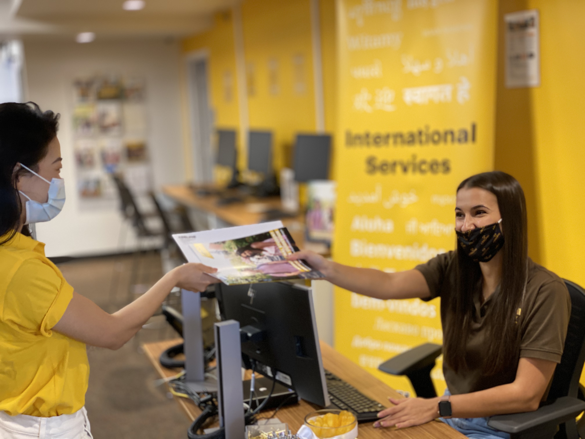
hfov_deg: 36.8
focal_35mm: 52
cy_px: 220
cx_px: 292
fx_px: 879
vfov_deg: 28.0
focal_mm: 6
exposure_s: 1/60
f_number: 2
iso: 160
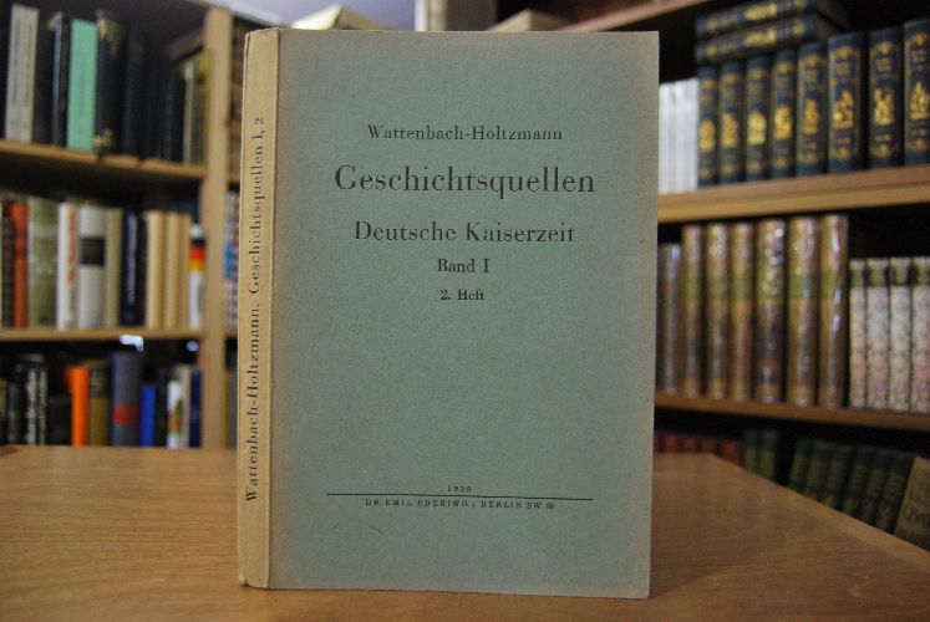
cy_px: 311
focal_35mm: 28
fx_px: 737
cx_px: 465
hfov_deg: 64.5
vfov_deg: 45.8
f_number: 3.5
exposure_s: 1/30
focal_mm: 19
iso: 500
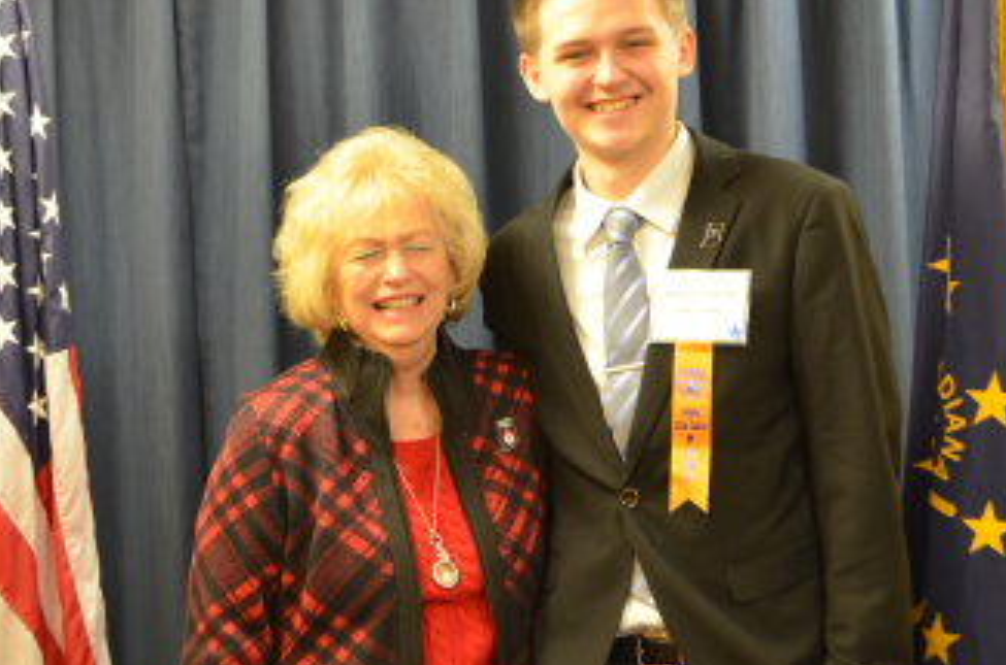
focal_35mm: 66
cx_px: 489
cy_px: 390
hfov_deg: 30.6
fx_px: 1840
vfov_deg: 20.5
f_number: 4.5
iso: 720
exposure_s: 1/15
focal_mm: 28
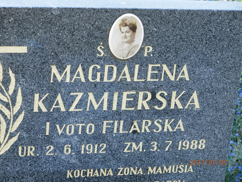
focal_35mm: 106
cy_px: 91
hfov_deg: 18.5
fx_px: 741
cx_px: 121
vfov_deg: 14.0
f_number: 4.5
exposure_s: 1/60
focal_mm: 19
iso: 200
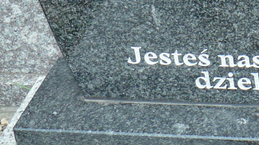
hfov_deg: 13.7
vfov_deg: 8.0
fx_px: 996
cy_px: -150
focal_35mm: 145
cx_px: 419
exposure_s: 1/250
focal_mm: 6.1
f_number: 2.8
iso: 100
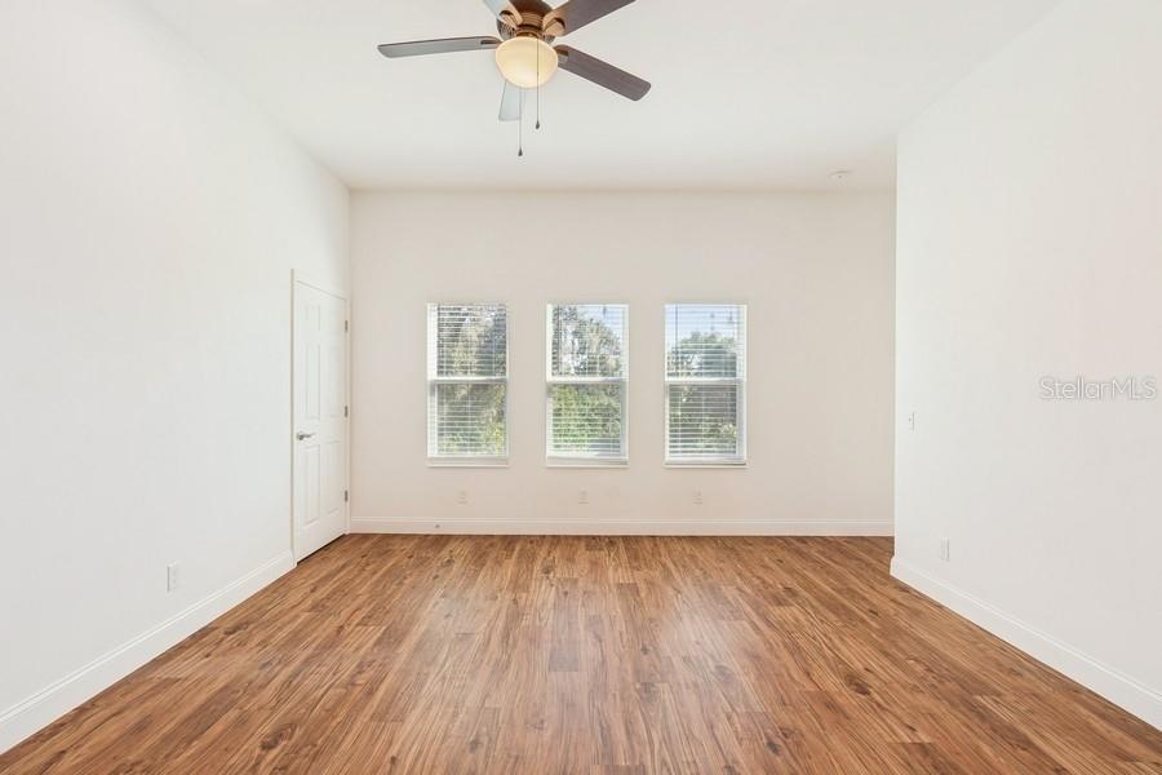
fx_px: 484
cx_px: 581
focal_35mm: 15
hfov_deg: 100.4
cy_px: 388
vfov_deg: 77.3
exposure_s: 1/25
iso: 200
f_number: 8
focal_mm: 10
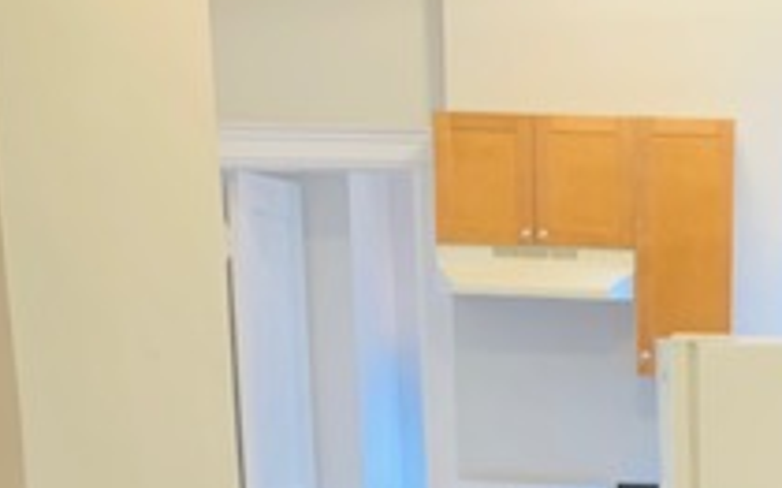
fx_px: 1789
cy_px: 812
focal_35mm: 84
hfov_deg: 23.4
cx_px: 816
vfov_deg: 14.1
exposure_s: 1/60
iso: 200
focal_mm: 4.25
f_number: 1.8
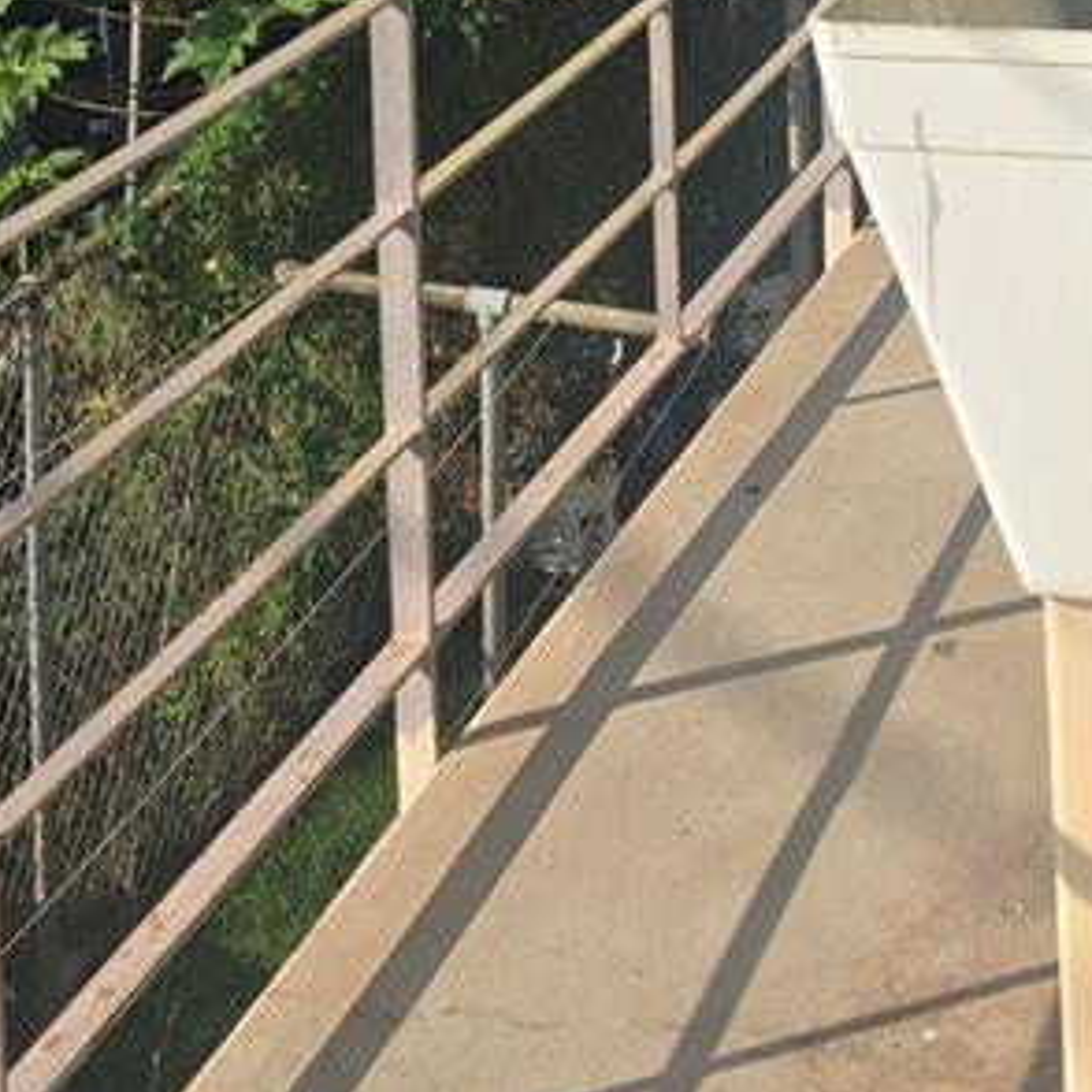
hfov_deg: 20.3
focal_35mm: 83
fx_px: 2962
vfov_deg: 18.2
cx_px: 1066
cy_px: -617
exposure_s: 1/895
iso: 12
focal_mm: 6.3
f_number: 1.7
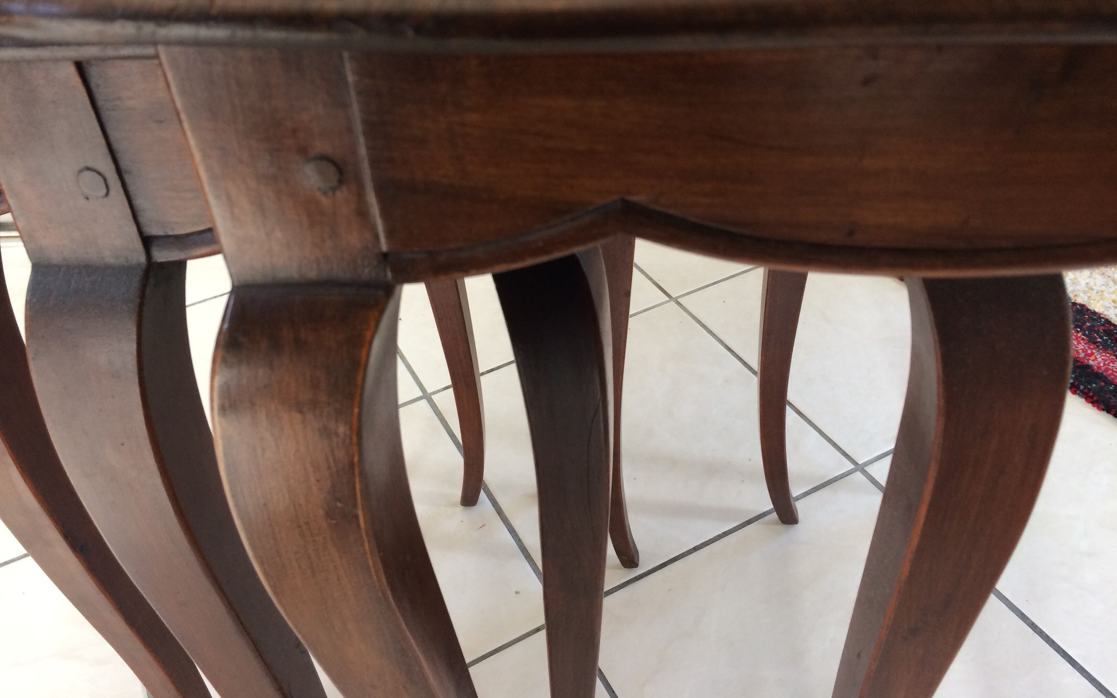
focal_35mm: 31
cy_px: 281
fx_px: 944
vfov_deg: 40.4
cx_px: 560
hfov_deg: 61.2
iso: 64
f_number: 2.2
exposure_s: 1/33
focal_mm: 4.15
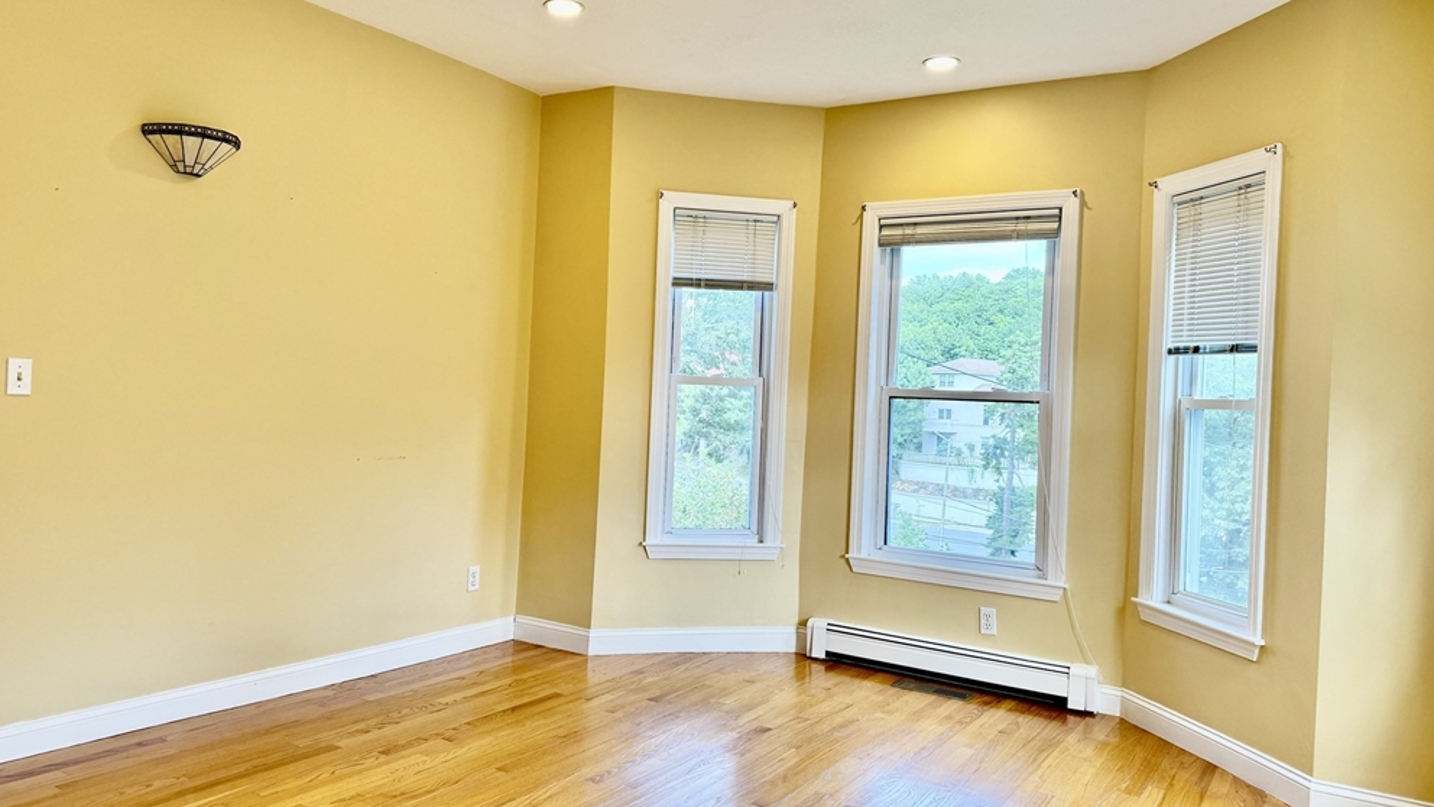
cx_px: 700
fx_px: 1027
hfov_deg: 69.8
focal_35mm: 27
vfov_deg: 42.9
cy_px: 377
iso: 100
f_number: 1.78
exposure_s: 1/169
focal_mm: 6.76
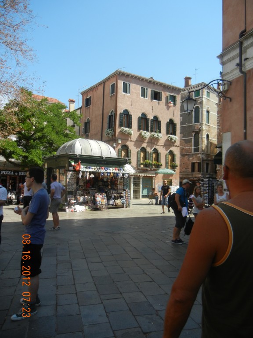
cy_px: 169
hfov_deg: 46.8
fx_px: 292
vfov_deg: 60.0
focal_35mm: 30
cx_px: 126
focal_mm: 5.4
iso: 160
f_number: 3.5
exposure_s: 1/988
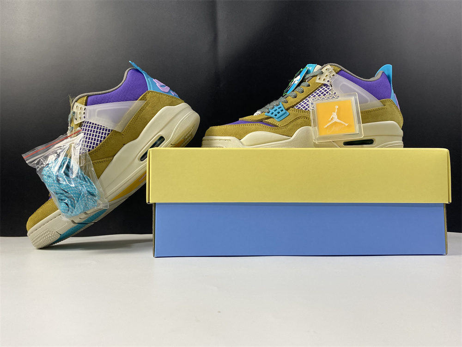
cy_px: 174
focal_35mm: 26
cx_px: 231
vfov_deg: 53.1
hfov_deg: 67.3
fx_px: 347
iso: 80
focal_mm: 4.25
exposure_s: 1/100
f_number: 1.8
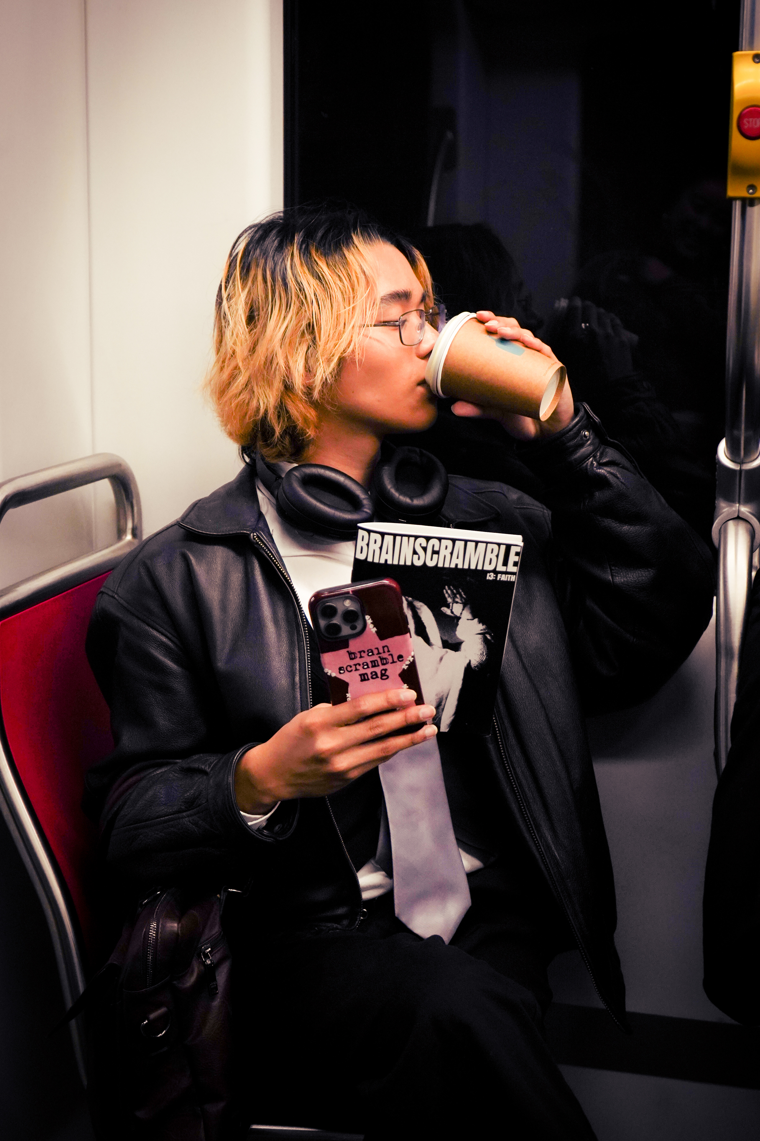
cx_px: 390
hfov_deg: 25.5
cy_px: 539
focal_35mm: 53
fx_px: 1678
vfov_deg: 37.5
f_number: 4.5
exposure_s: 1/200
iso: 1250
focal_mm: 49
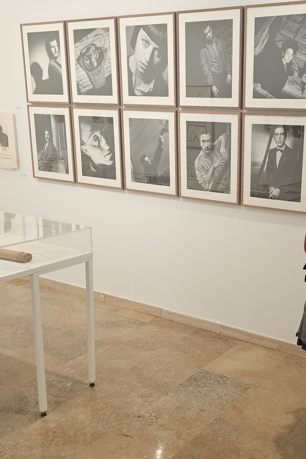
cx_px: 262
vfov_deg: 48.5
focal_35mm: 40
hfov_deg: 32.1
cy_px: 238
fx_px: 510
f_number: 1.7
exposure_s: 1/100
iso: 400
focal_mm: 6.3
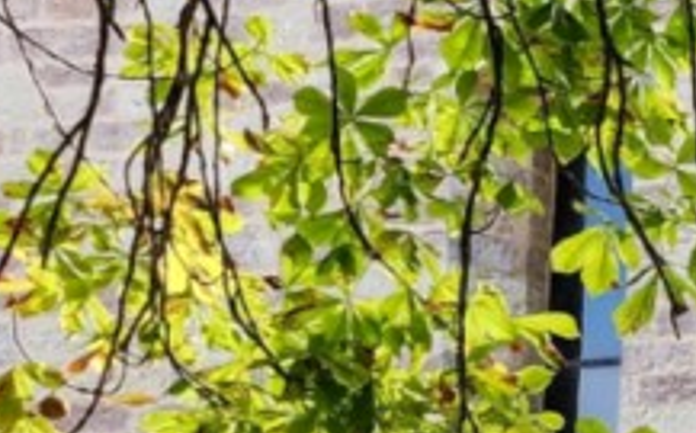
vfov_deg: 7.2
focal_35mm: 180
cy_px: 645
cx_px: 1748
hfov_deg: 10.0
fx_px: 3410
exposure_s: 1/180
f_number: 1.8
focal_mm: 6.4
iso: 25
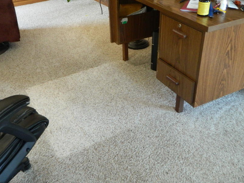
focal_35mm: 36
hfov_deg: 51.3
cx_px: 126
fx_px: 254
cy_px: 80
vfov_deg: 39.6
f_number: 3.2
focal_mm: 5.1
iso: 400
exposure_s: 1/25
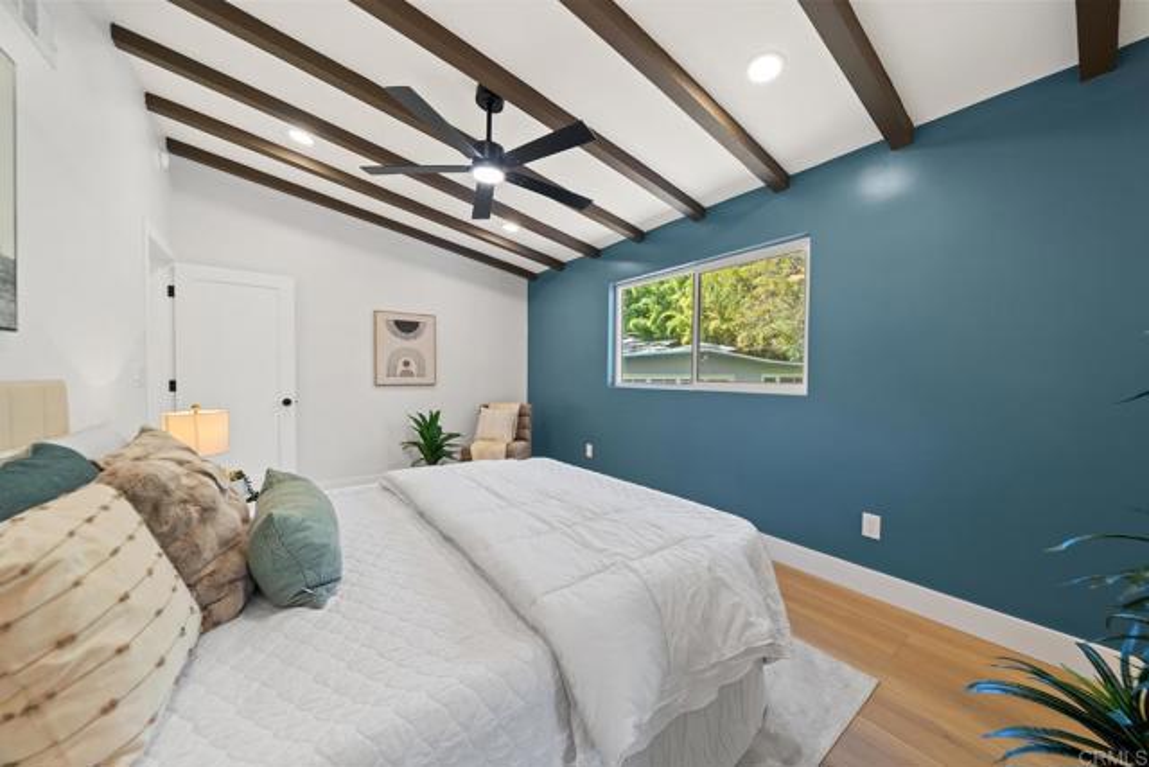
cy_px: 384
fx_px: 383
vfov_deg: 90.0
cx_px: 574
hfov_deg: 112.6
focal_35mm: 12
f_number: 6.3
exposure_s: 1/2
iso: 200
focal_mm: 12
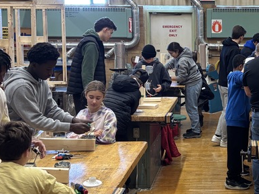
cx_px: 238
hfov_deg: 27.1
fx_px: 516
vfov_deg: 21.2
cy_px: 74
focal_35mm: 69
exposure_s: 1/60
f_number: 1.6
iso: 250
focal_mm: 5.96
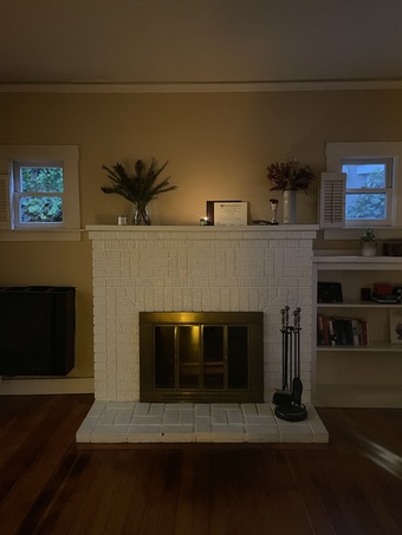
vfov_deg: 67.3
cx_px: 201
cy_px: 268
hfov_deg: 53.1
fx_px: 402
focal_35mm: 26
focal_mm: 4.2
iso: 1000
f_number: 1.6
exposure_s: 1/24
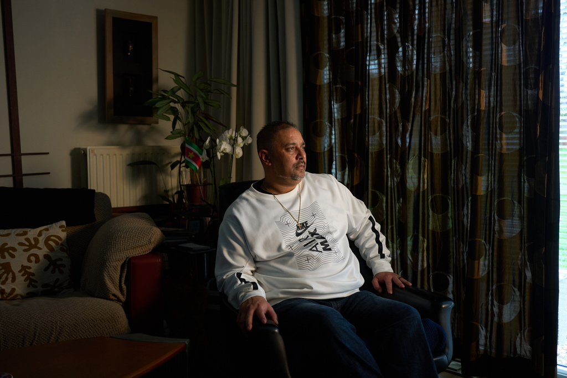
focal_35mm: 40
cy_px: 189
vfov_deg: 33.4
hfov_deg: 48.5
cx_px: 284
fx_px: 630
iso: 800
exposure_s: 1/250
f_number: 2.5
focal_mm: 40
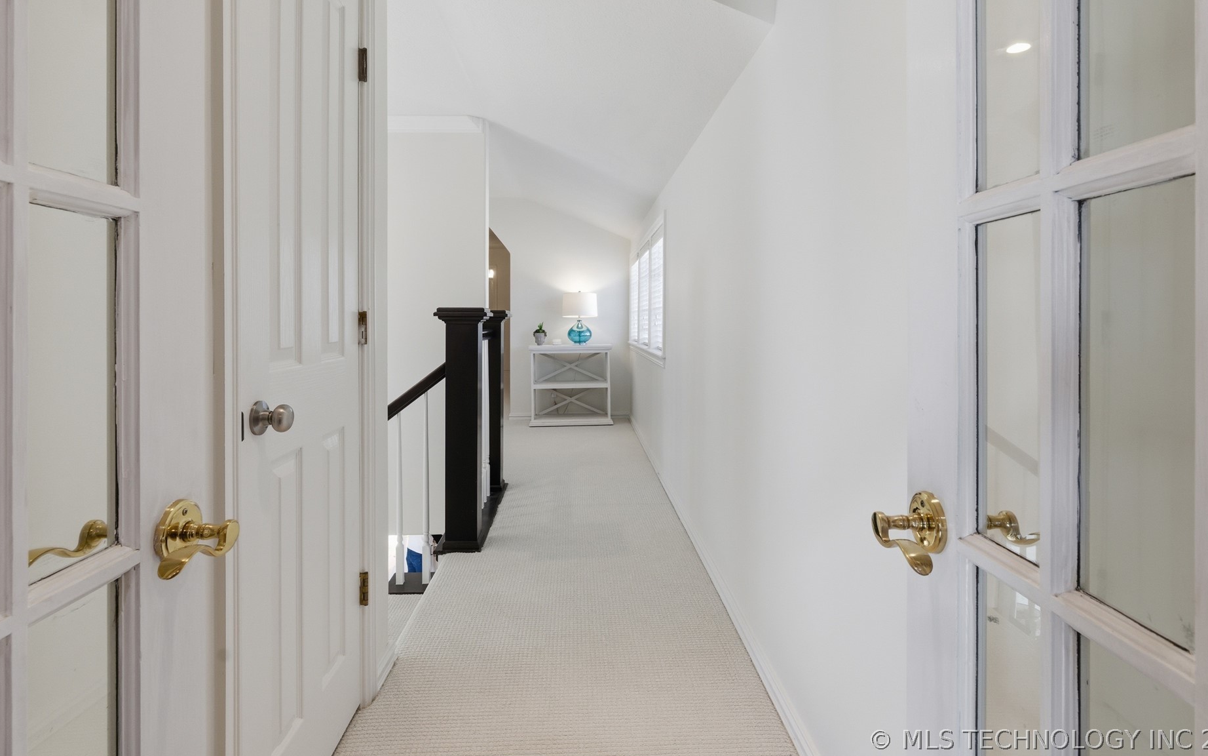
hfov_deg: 91.1
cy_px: 314
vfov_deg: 64.6
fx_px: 593
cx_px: 605
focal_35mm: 18
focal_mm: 16
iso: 640
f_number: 13
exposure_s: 1/100
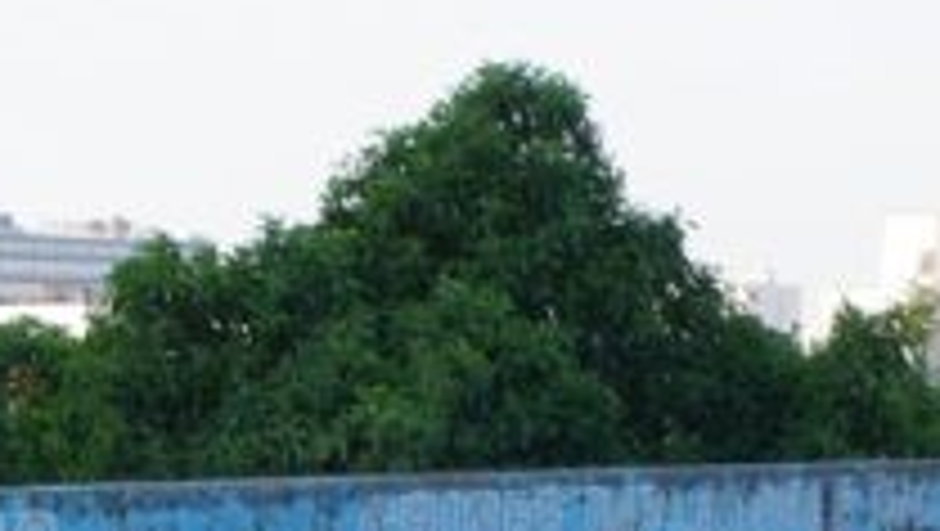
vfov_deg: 8.8
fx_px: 3069
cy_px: 1343
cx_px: 58
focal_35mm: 123
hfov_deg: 17.1
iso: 100
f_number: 6.3
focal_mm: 16
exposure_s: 1/100
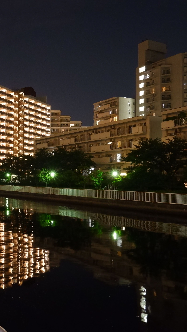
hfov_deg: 30.4
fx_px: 326
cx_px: 15
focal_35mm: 37
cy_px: 170
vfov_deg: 54.0
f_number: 5.6
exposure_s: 1/3.5
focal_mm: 15
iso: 3200
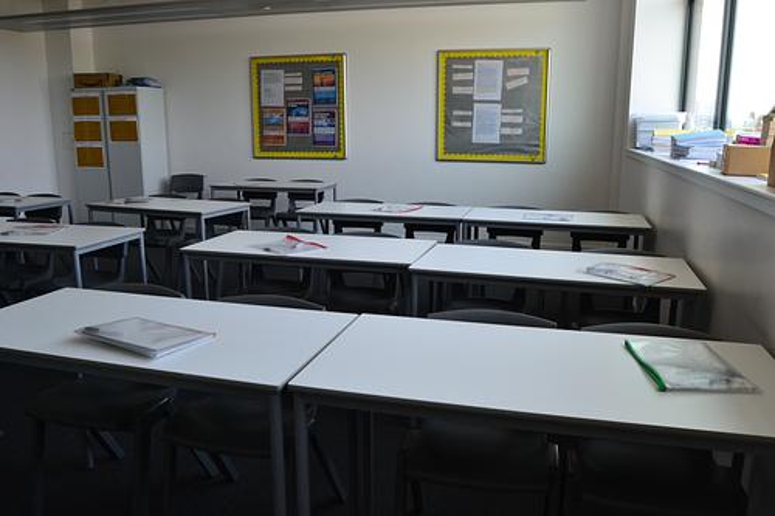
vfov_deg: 47.9
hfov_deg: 67.4
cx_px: 388
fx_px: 581
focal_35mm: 27
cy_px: 258
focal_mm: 18
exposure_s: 1/60
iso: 500
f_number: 8
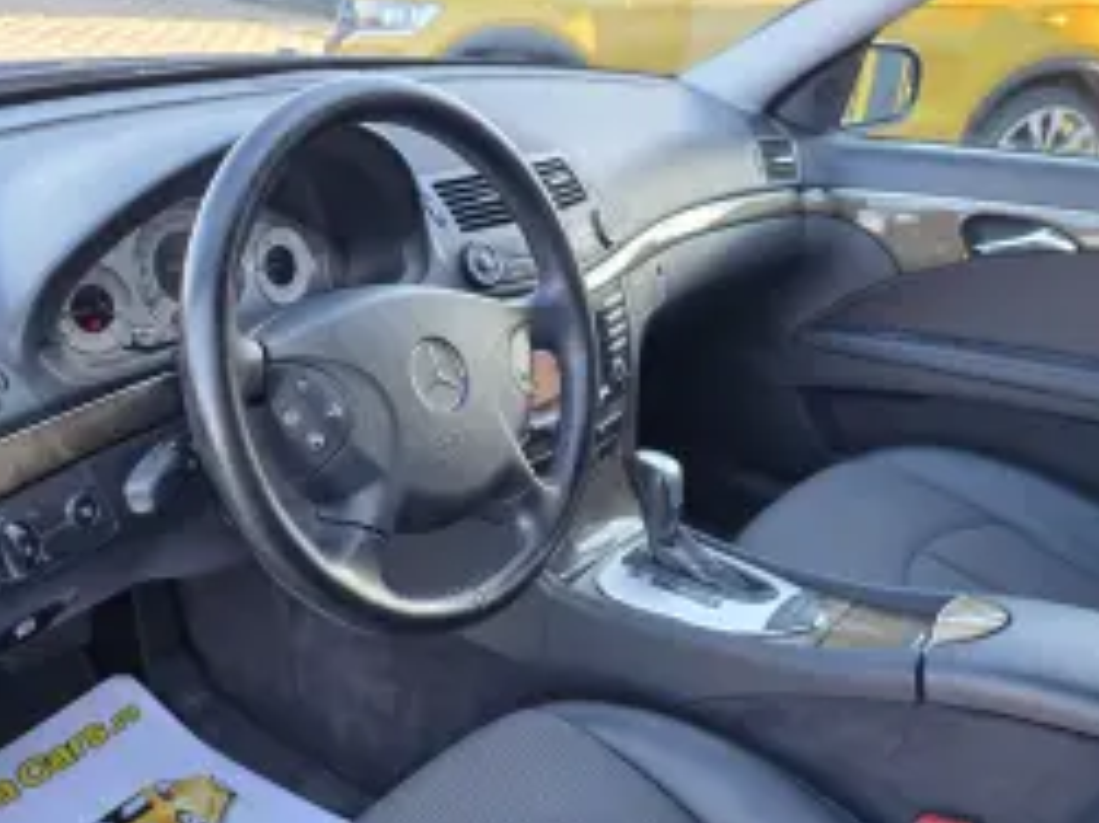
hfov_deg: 55.1
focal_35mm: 33
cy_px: 512
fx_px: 1047
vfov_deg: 42.6
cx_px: 464
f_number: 1.7
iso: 125
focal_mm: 6.25
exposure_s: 1/180
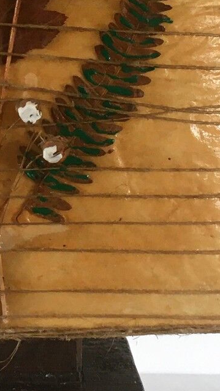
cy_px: 78
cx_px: 46
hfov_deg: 12.2
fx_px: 1026
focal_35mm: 99
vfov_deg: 21.3
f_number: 2.2
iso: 80
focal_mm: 4.15
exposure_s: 1/33
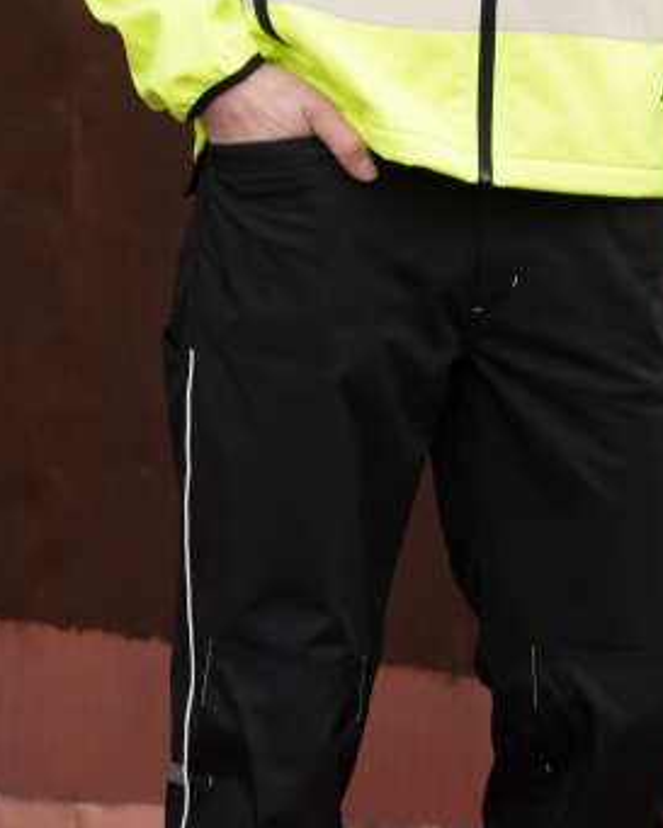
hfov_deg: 6.9
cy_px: -16
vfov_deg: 8.6
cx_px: 510
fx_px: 5467
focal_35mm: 223
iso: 64
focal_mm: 75
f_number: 4.5
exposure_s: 1/160
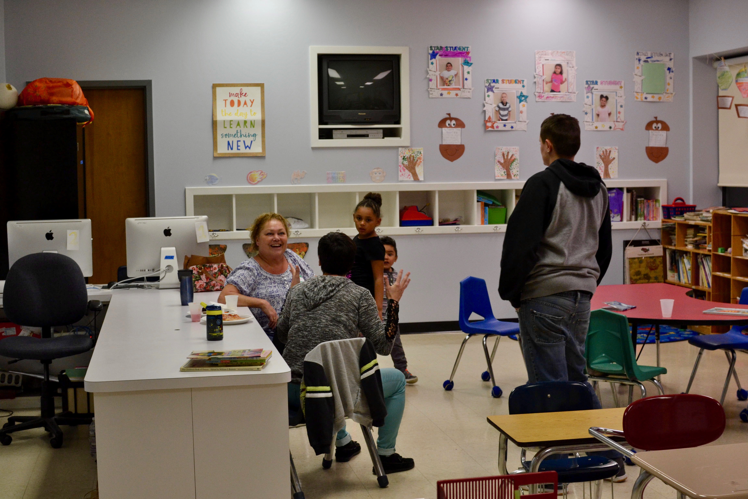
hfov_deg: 37.9
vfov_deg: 25.8
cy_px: 250
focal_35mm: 52
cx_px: 374
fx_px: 1091
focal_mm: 35
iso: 1000
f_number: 6.3
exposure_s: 1/60
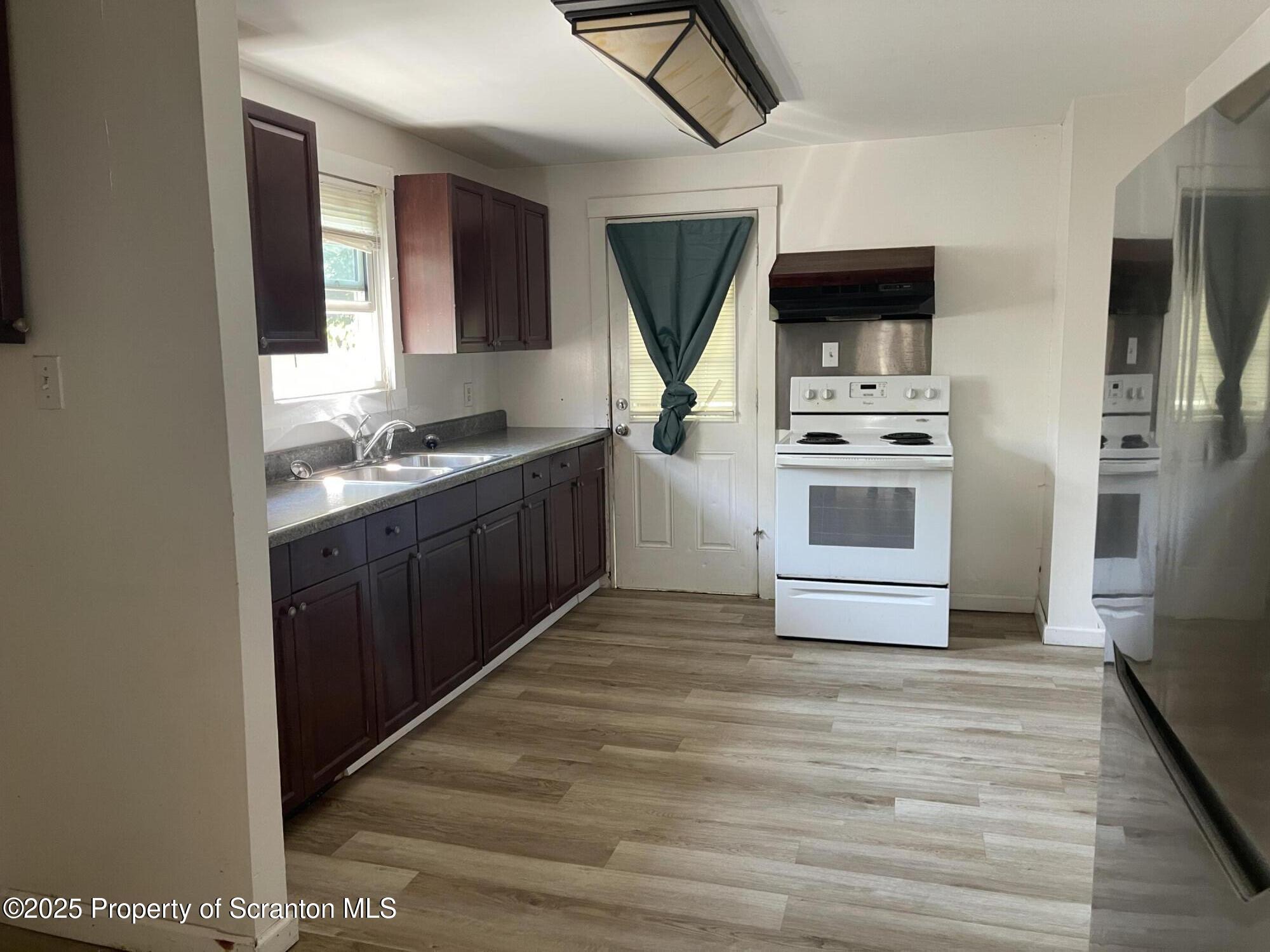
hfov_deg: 69.4
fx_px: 917
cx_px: 635
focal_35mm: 25
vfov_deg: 54.9
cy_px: 476
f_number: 1.6
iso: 250
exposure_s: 1/60
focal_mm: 5.1
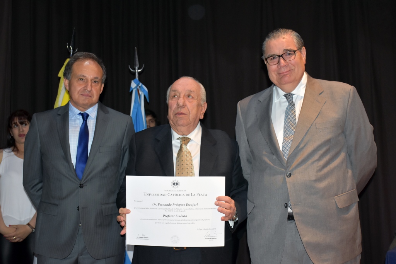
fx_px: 578
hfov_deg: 37.8
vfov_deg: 25.8
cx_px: 198
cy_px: 132
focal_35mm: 52
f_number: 5.6
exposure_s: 1/60
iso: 1600
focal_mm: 35
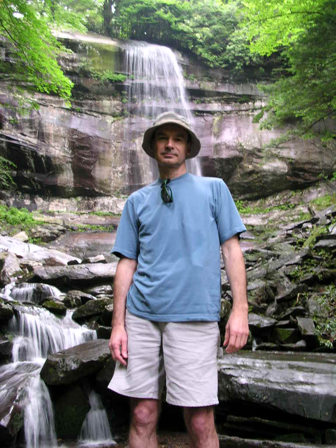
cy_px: 224
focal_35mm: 37
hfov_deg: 38.7
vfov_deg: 50.1
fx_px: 479
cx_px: 168
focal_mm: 5.6
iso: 100
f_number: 2.7
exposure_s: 1/13.1
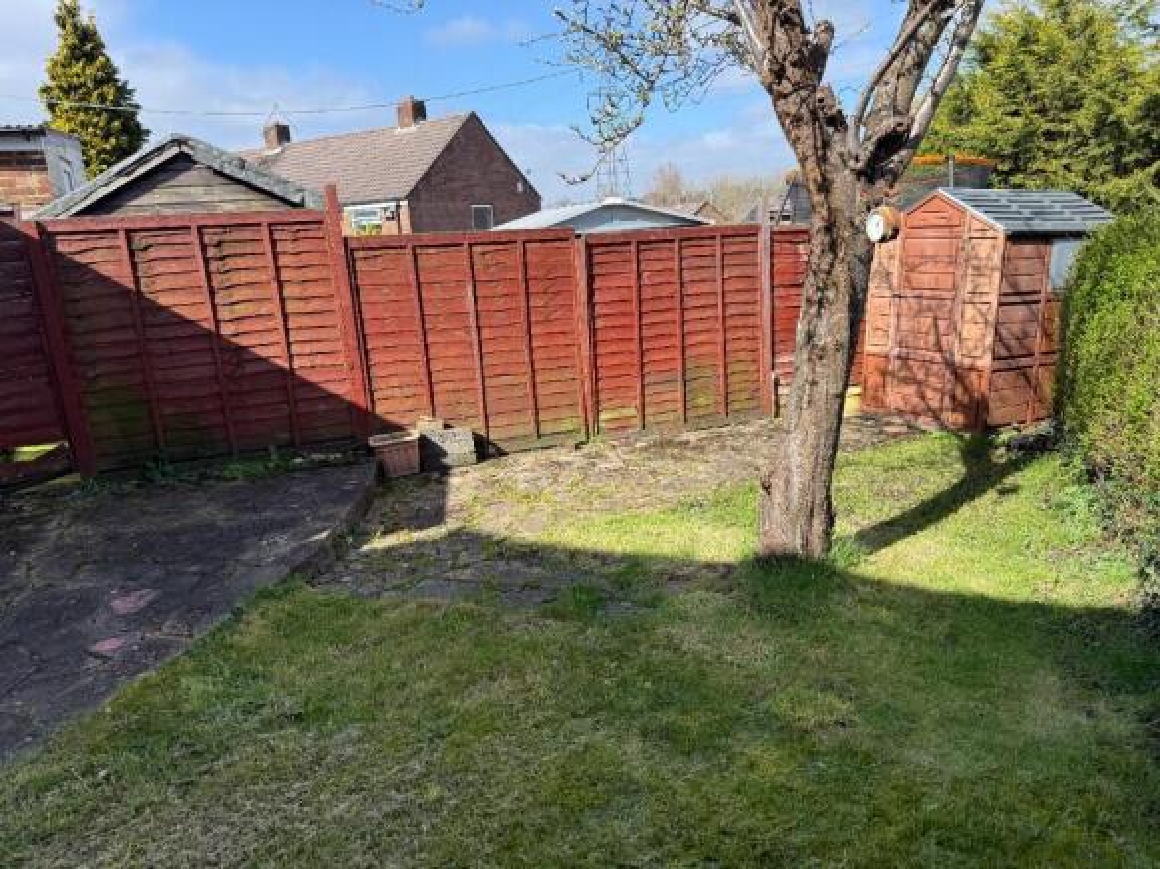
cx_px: 580
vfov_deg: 56.8
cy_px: 434
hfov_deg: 71.6
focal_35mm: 24
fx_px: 804
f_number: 1.78
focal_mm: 6.76
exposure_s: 1/2053
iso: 80
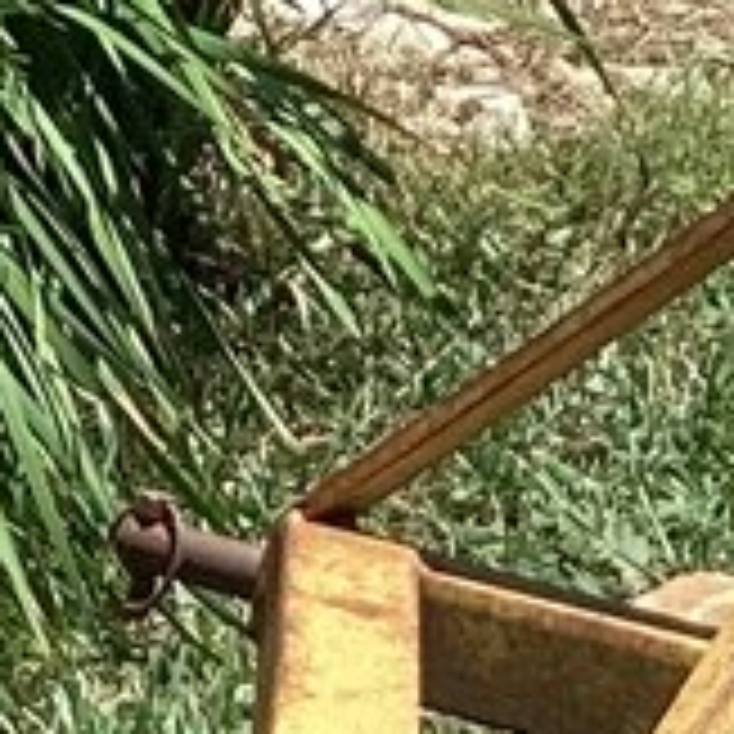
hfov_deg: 6.9
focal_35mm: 254
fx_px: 6093
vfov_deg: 6.5
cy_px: 1808
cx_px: 227
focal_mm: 3.3
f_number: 2.4
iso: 25
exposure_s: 1/849
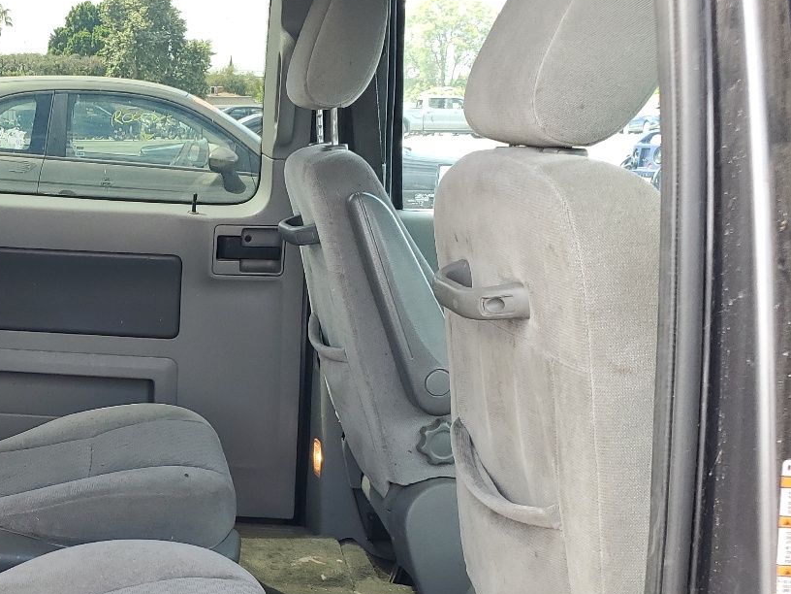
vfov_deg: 28.1
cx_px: 63
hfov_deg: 35.1
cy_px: 459
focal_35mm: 51
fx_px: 1165
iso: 50
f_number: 1.5
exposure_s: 1/250
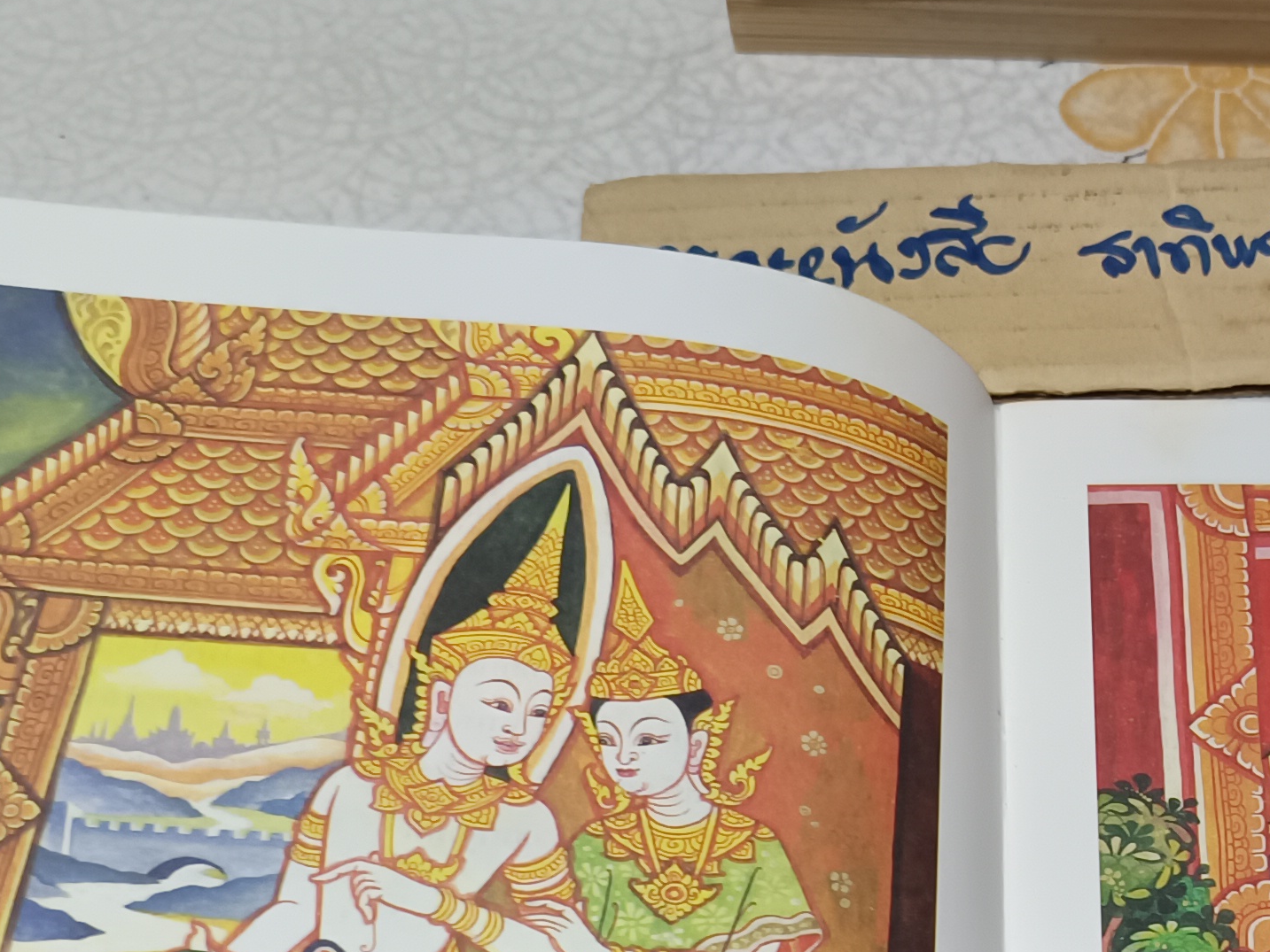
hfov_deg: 27.5
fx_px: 2458
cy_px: 1145
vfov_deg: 20.5
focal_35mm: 67
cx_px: 1224
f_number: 1.7
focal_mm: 5.31
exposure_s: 1/33.3
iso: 853
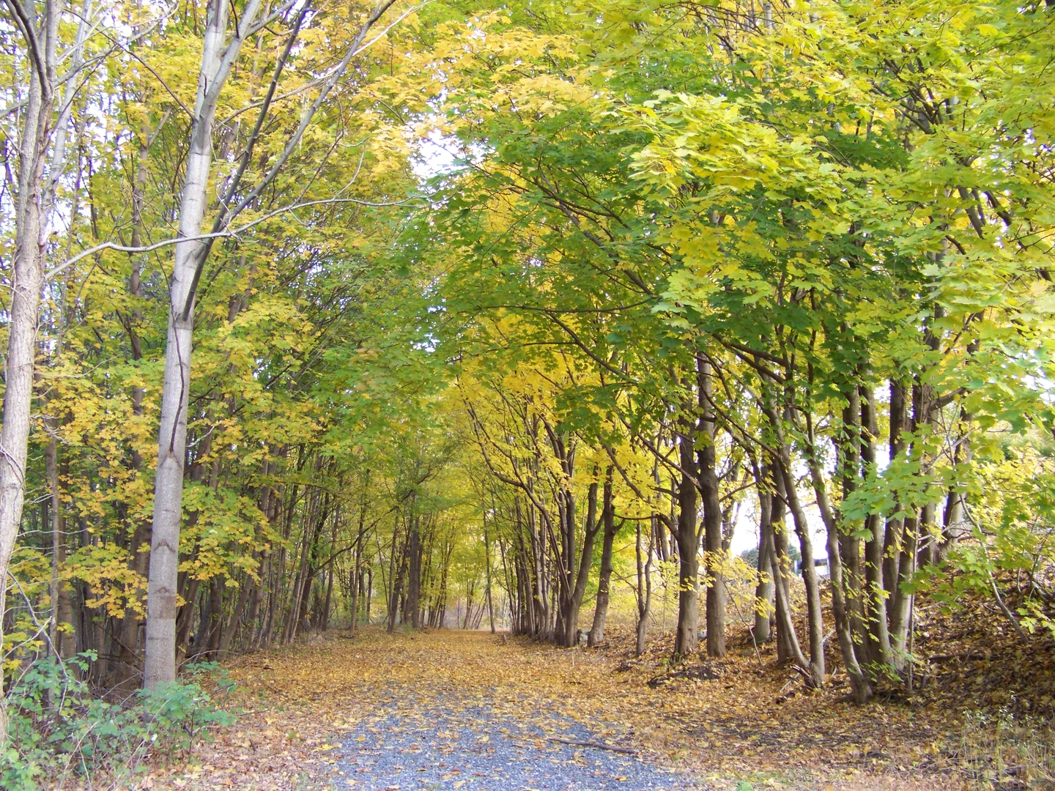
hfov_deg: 51.4
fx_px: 1097
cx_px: 528
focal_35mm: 36
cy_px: 396
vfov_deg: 39.7
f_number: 2.8
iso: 137
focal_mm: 5.85
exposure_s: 1/30
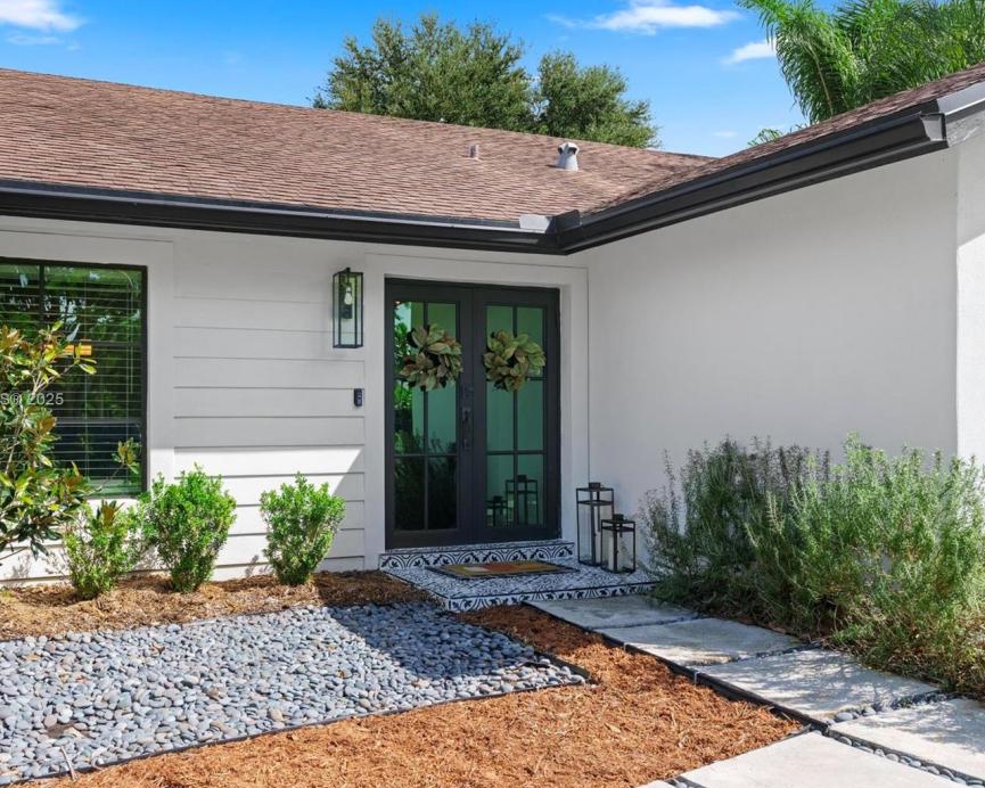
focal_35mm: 34
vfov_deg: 43.4
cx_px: 433
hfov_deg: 52.7
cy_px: 401
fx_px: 991
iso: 400
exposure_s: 1/320
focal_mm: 29
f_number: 8
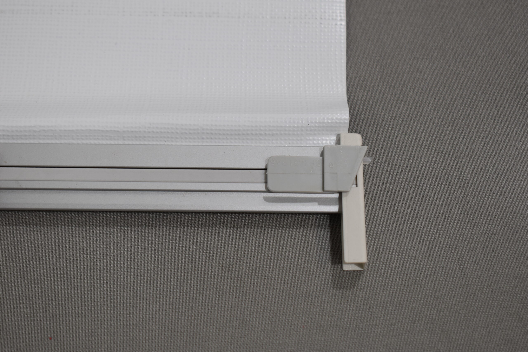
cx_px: 264
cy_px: 176
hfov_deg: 28.1
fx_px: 1056
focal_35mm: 72
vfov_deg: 18.9
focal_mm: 48
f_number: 5.6
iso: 320
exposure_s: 1/125
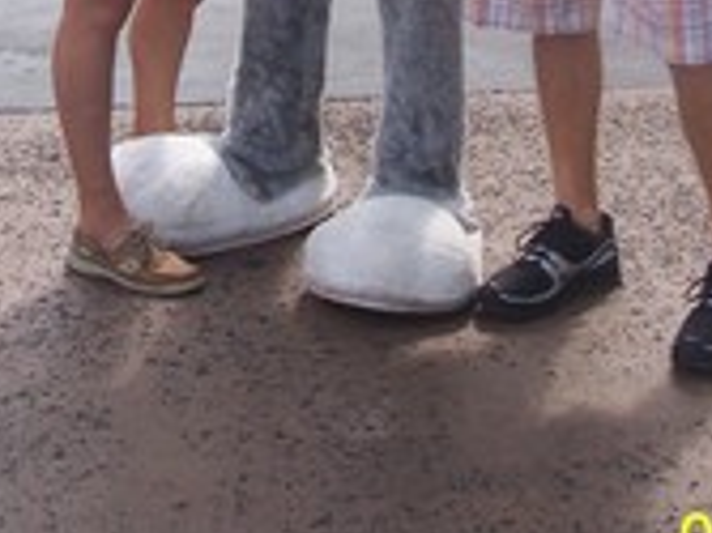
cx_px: 467
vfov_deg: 12.6
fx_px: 2240
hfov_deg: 18.0
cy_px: -345
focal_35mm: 109
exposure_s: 1/350
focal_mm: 8
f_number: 4.8
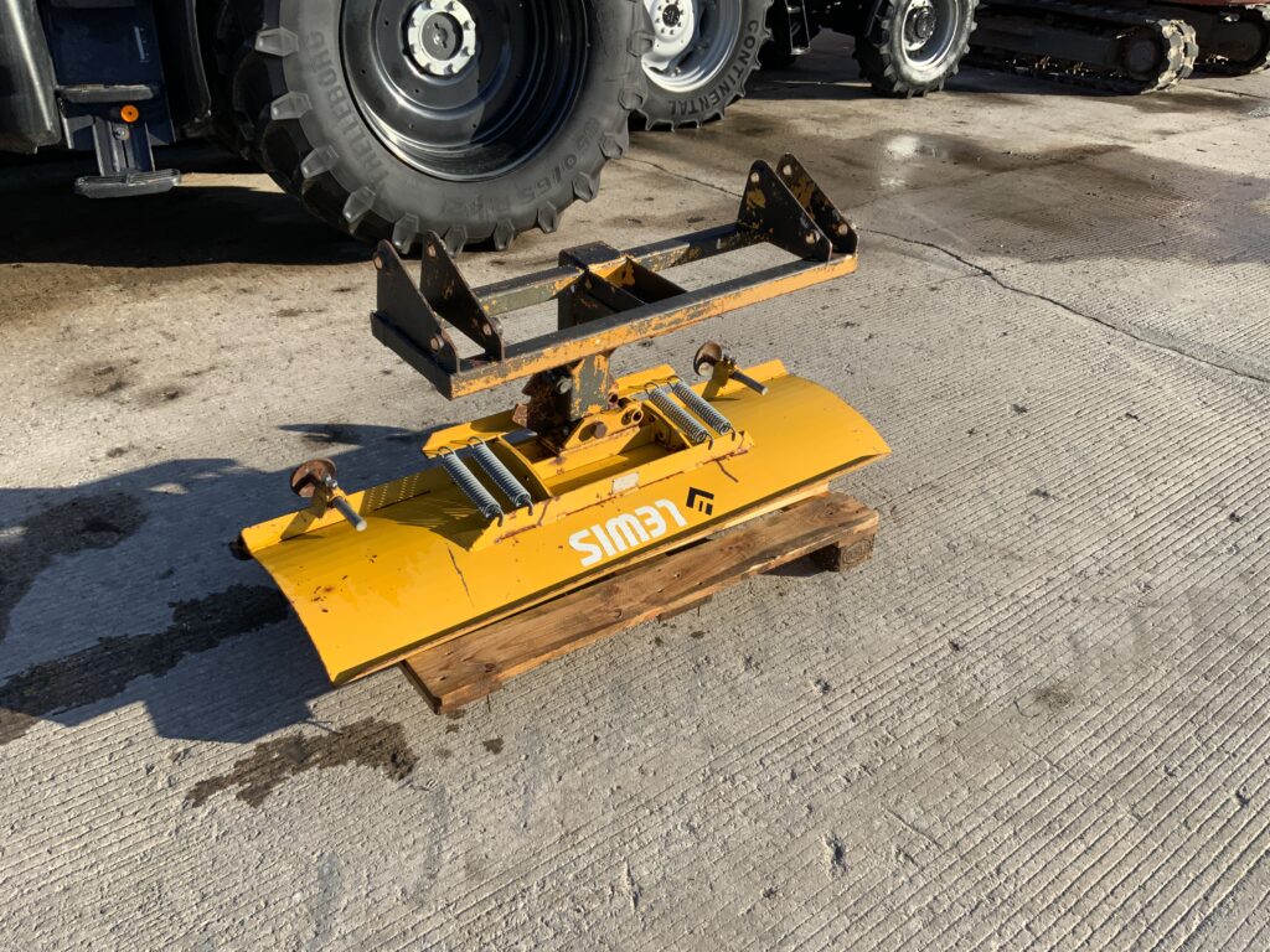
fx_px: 1064
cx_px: 635
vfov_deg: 48.2
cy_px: 476
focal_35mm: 29
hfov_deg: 61.7
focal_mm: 3
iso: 16
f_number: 1.8
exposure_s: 1/1035
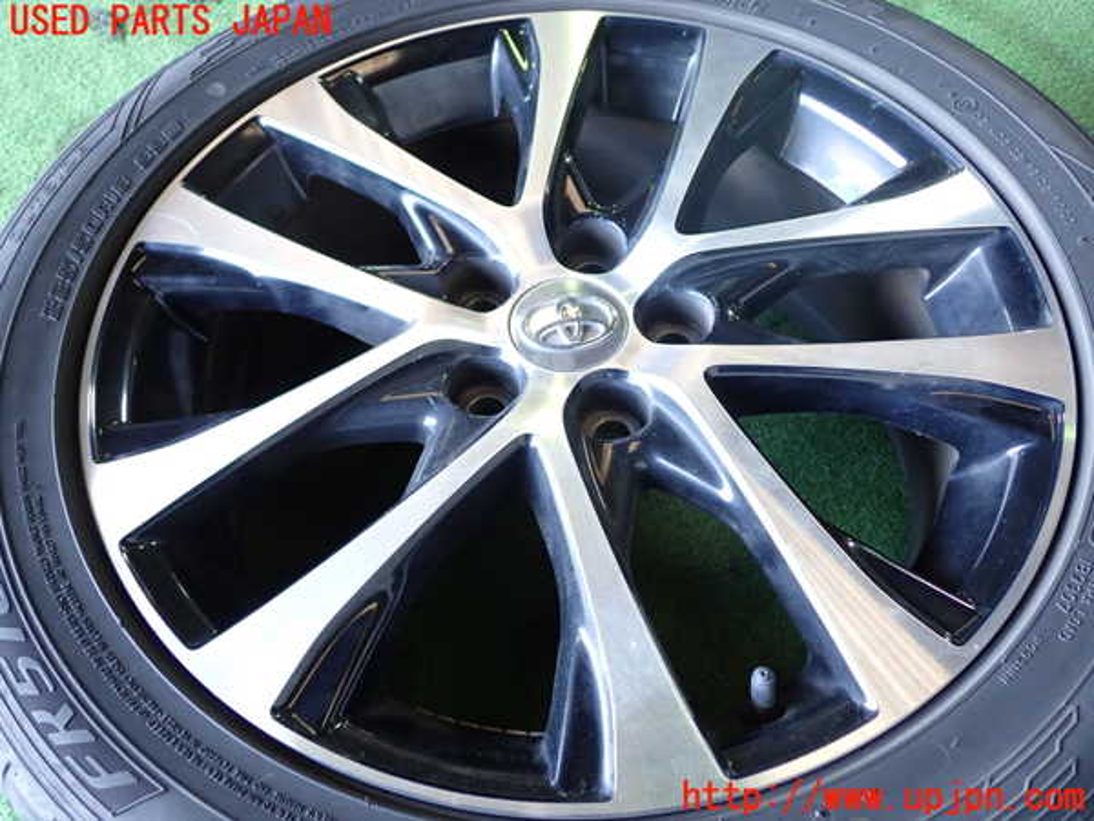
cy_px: 410
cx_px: 547
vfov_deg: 44.2
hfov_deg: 56.8
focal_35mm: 32
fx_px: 1011
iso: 250
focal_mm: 5.79
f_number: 2.4
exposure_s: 1/30
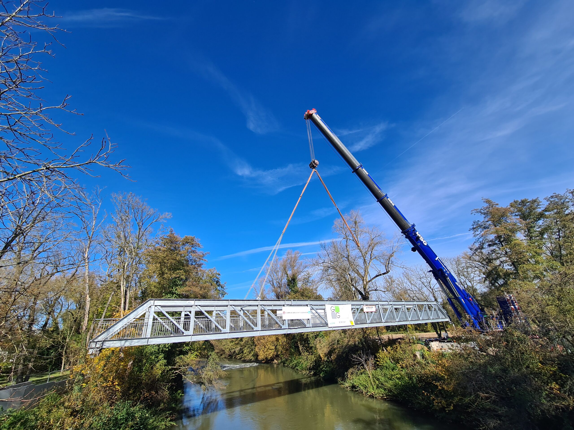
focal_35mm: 13
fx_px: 216
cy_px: 215
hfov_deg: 106.2
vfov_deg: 89.9
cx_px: 287
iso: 64
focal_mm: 2.22
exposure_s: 1/1480
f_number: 2.2
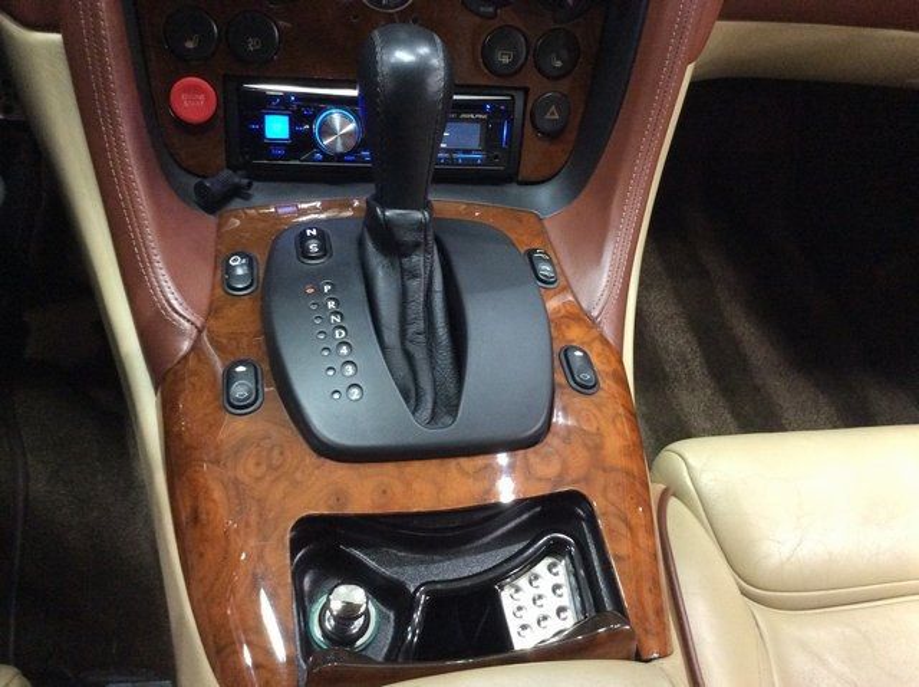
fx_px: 848
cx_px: 460
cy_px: 344
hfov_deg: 56.9
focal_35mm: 32
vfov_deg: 44.1
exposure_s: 1/24
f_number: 2.4
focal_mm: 3.3
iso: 320
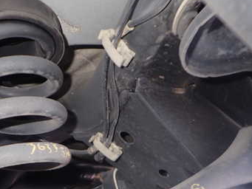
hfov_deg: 41.3
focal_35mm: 44
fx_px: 320
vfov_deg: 32.9
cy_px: 102
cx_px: 55
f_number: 2
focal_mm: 4.5
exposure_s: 1/30
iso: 200
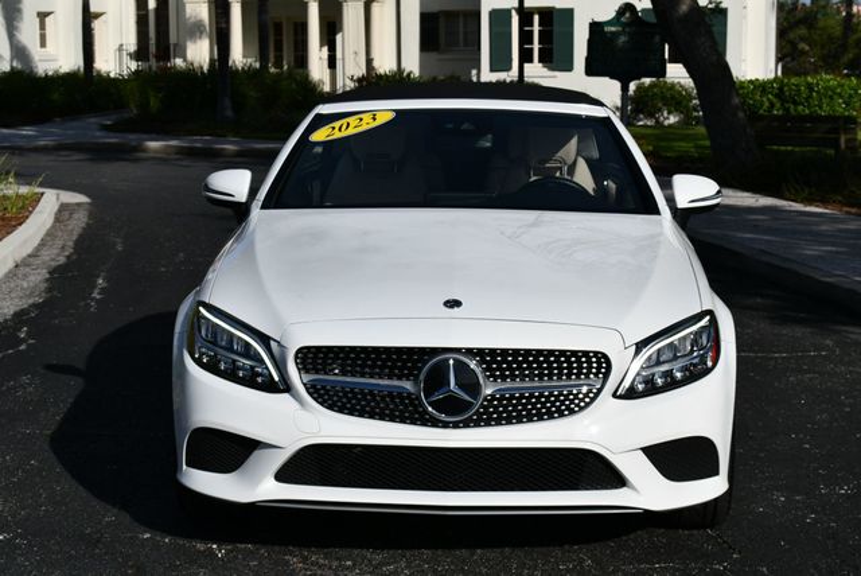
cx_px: 430
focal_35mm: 76
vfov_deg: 18.0
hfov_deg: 26.6
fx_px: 1819
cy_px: 288
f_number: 10
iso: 100
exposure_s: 1/400
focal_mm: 38
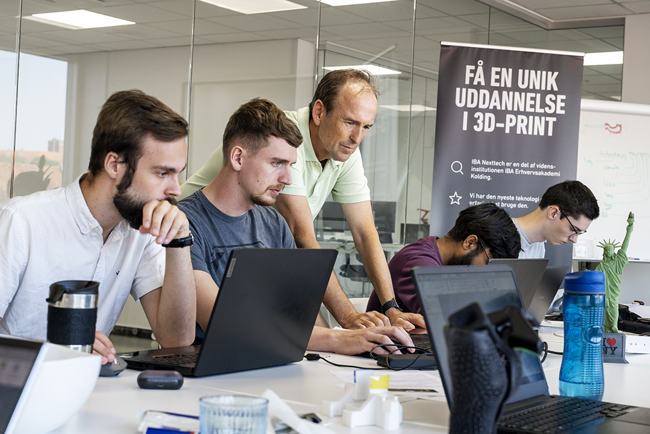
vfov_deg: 23.0
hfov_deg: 33.9
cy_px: 217
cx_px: 325
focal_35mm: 59
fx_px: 1065
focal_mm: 59
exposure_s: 1/80
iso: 1000
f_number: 8
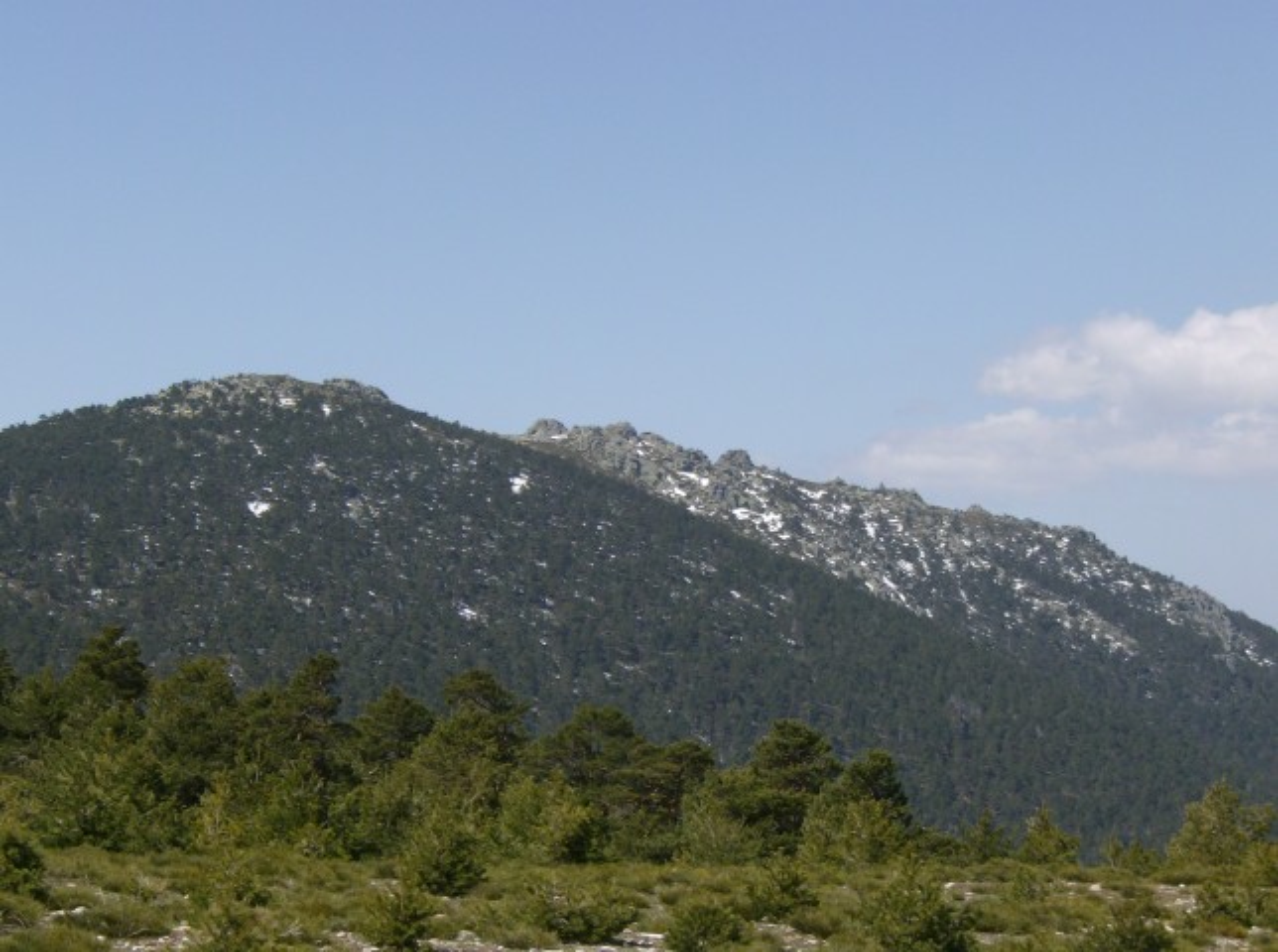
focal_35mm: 85
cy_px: 476
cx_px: 639
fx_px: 3131
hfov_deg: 23.1
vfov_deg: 17.3
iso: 100
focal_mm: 14.1
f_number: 6.9
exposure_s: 1/425
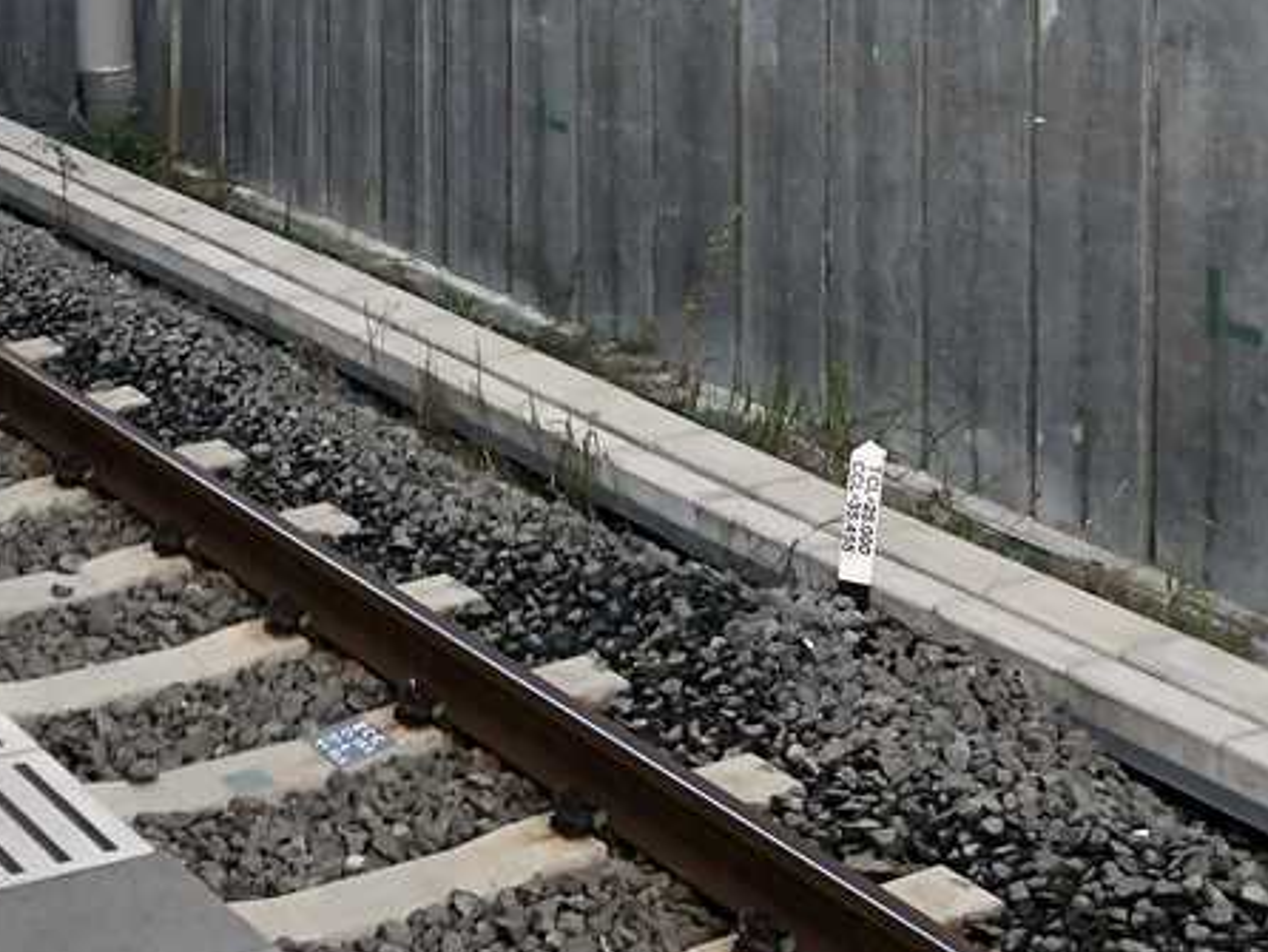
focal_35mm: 78
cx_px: 159
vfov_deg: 17.9
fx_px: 2859
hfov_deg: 24.4
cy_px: -225
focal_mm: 3.99
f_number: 1.8
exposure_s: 1/80
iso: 40
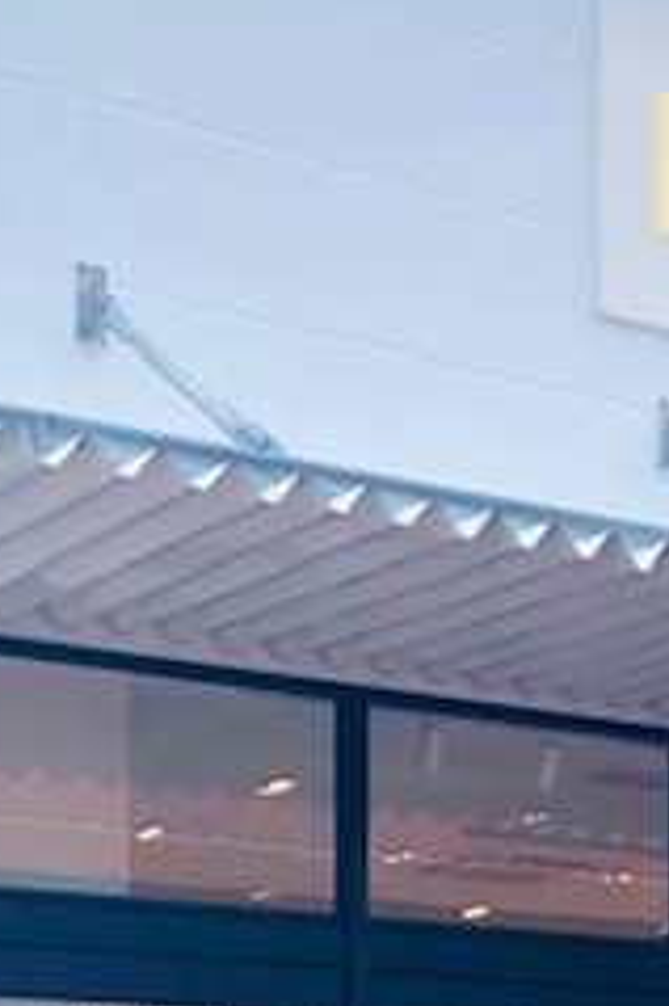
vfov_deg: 26.0
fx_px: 2177
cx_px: 539
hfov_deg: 17.3
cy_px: 497
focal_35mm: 78
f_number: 1.8
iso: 20
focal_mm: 3.99
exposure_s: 1/1297
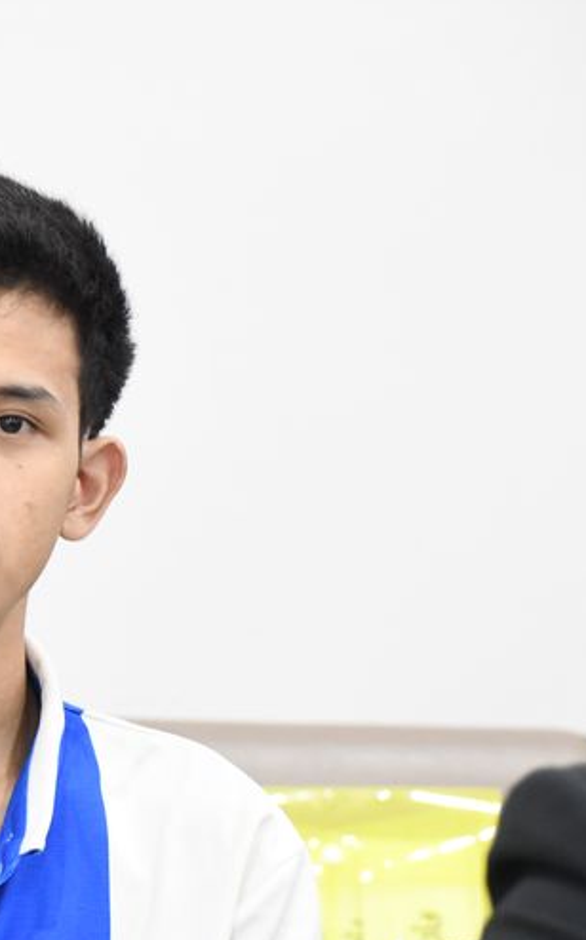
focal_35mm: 387
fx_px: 9906
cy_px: 638
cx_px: -133
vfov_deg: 5.4
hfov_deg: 3.4
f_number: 5.6
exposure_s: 1/50
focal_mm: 122
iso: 4000
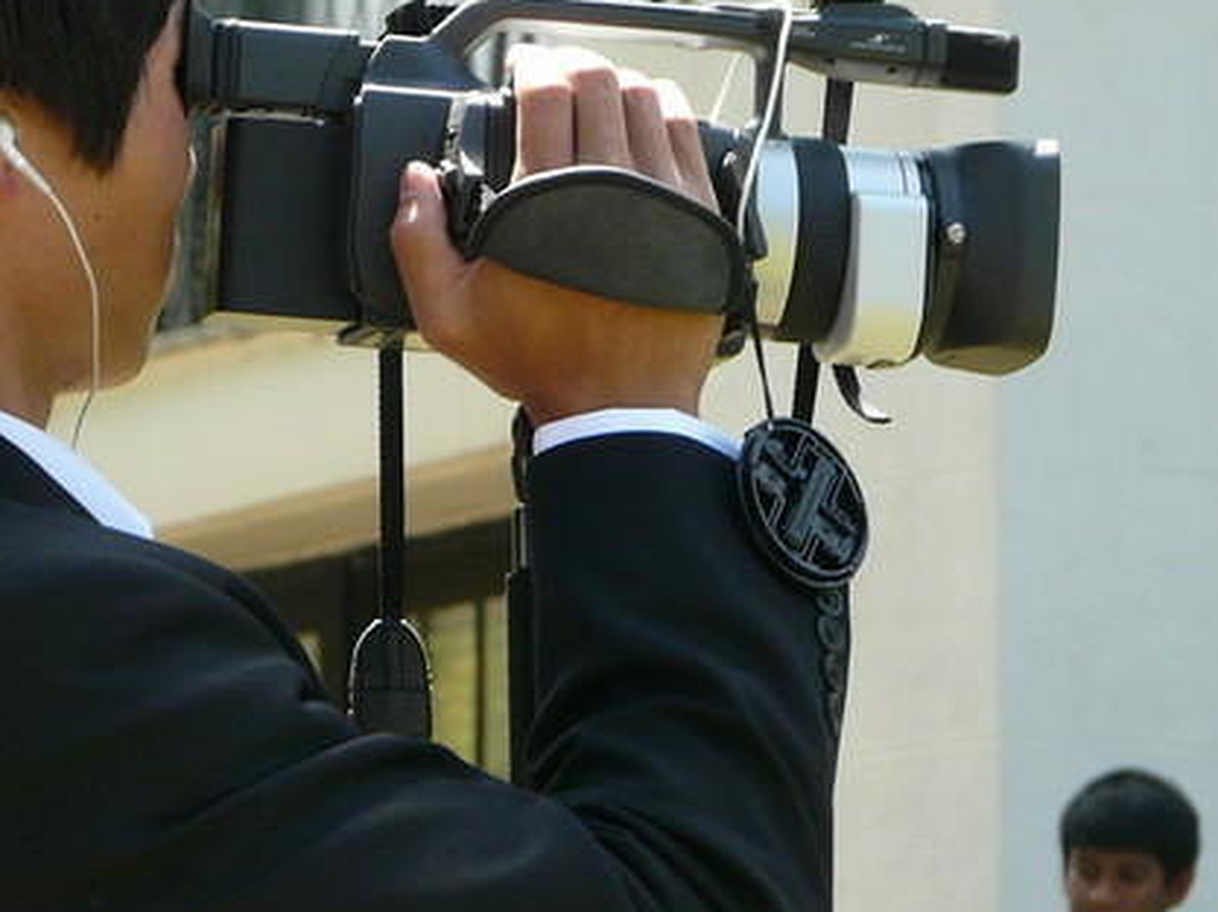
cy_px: 339
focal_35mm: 315
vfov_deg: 4.7
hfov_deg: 6.3
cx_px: 371
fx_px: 11074
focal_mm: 26.4
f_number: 4
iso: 160
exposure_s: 1/250
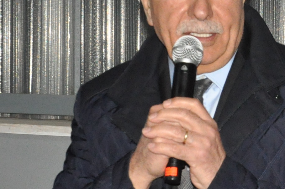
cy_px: 94
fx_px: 1091
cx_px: 208
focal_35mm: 138
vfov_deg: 9.9
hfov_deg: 14.8
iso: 2500
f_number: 5.6
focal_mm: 26
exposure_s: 1/60
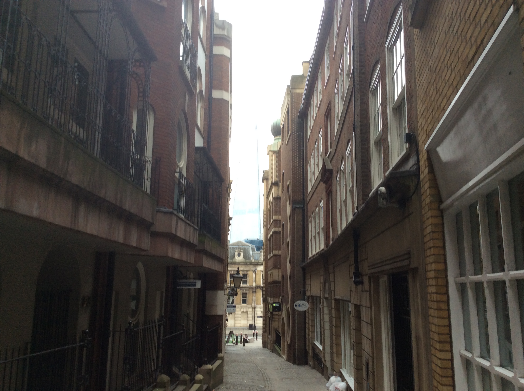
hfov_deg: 56.9
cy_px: 196
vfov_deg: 44.1
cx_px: 262
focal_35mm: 32
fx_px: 484
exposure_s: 1/33
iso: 40
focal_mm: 3.3
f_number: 2.4
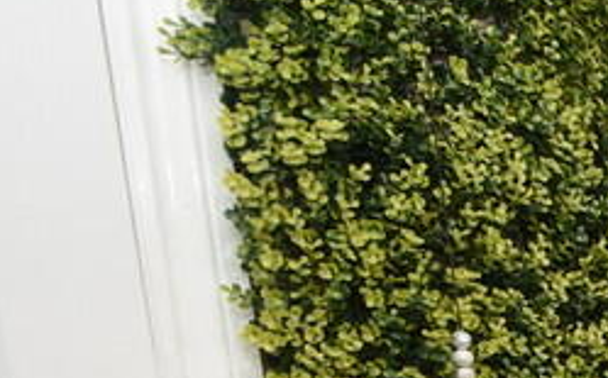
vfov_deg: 18.3
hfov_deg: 21.1
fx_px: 1043
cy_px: 565
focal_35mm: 63
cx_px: 1109
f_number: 5
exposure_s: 1/100
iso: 800
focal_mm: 10
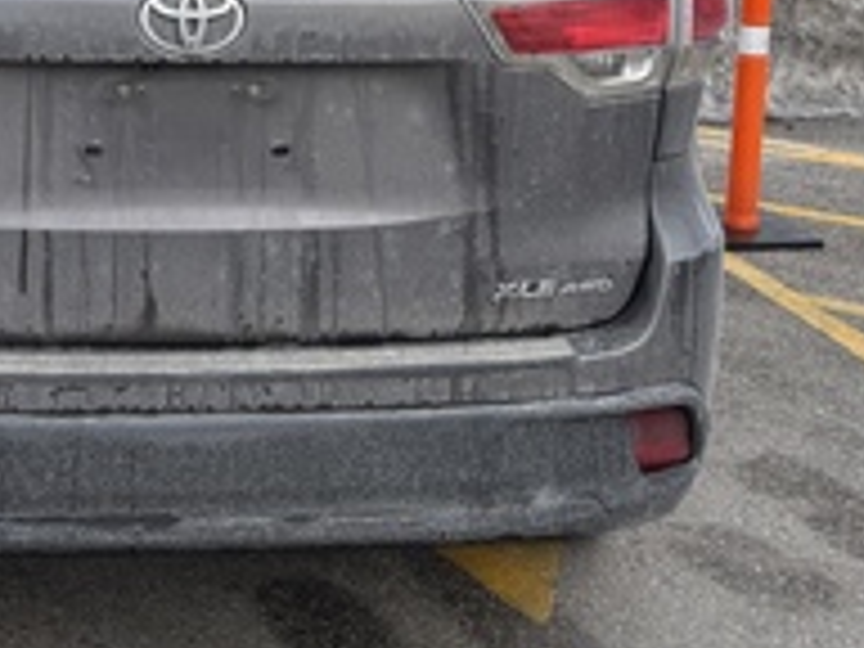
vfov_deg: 24.9
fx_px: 1423
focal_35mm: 57
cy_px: 61
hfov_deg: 32.9
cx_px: 176
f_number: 1.6
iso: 50
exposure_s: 1/1876
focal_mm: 5.96
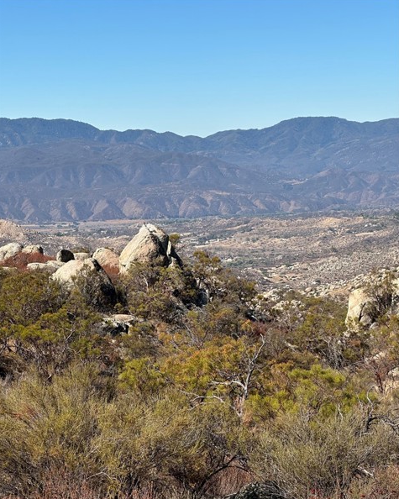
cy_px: 265
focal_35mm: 81
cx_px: 199
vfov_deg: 23.6
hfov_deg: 18.9
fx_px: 1196
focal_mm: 9
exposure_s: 1/847
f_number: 2.8
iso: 32
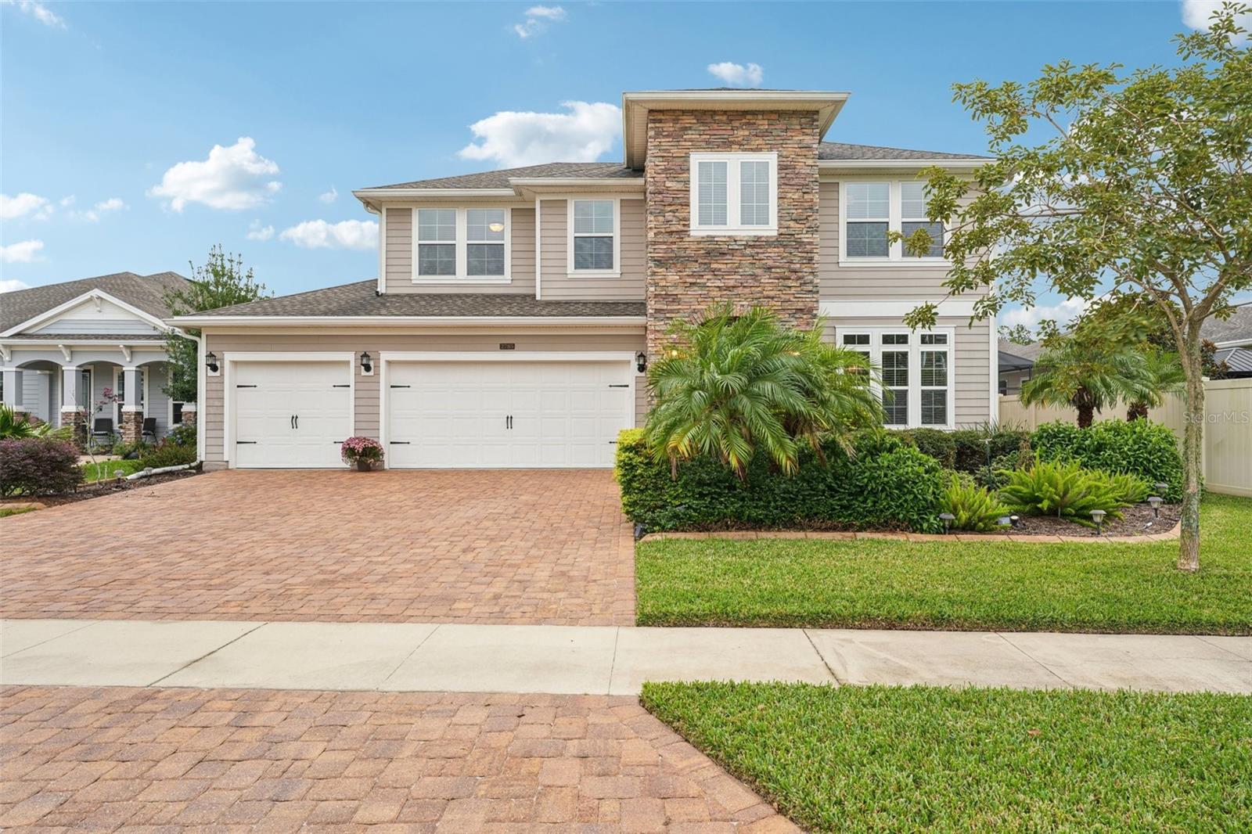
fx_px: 706
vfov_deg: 61.2
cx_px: 626
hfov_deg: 83.1
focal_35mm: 20
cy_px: 417
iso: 100
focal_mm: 20.3
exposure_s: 1/20
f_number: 9
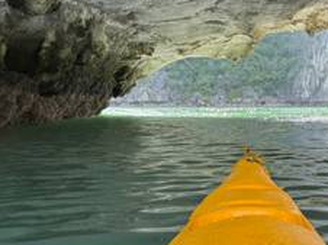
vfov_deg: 28.5
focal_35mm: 51
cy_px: 100
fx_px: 483
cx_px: 324
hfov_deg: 34.4
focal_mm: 6.76
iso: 64
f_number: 1.78
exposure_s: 1/199
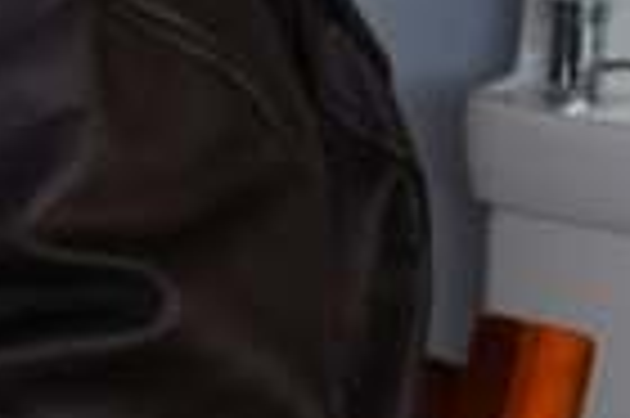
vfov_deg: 8.8
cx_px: -612
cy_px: -115
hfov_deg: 12.0
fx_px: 2692
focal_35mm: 154
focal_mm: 18
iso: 100
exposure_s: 1/60
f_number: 4.5
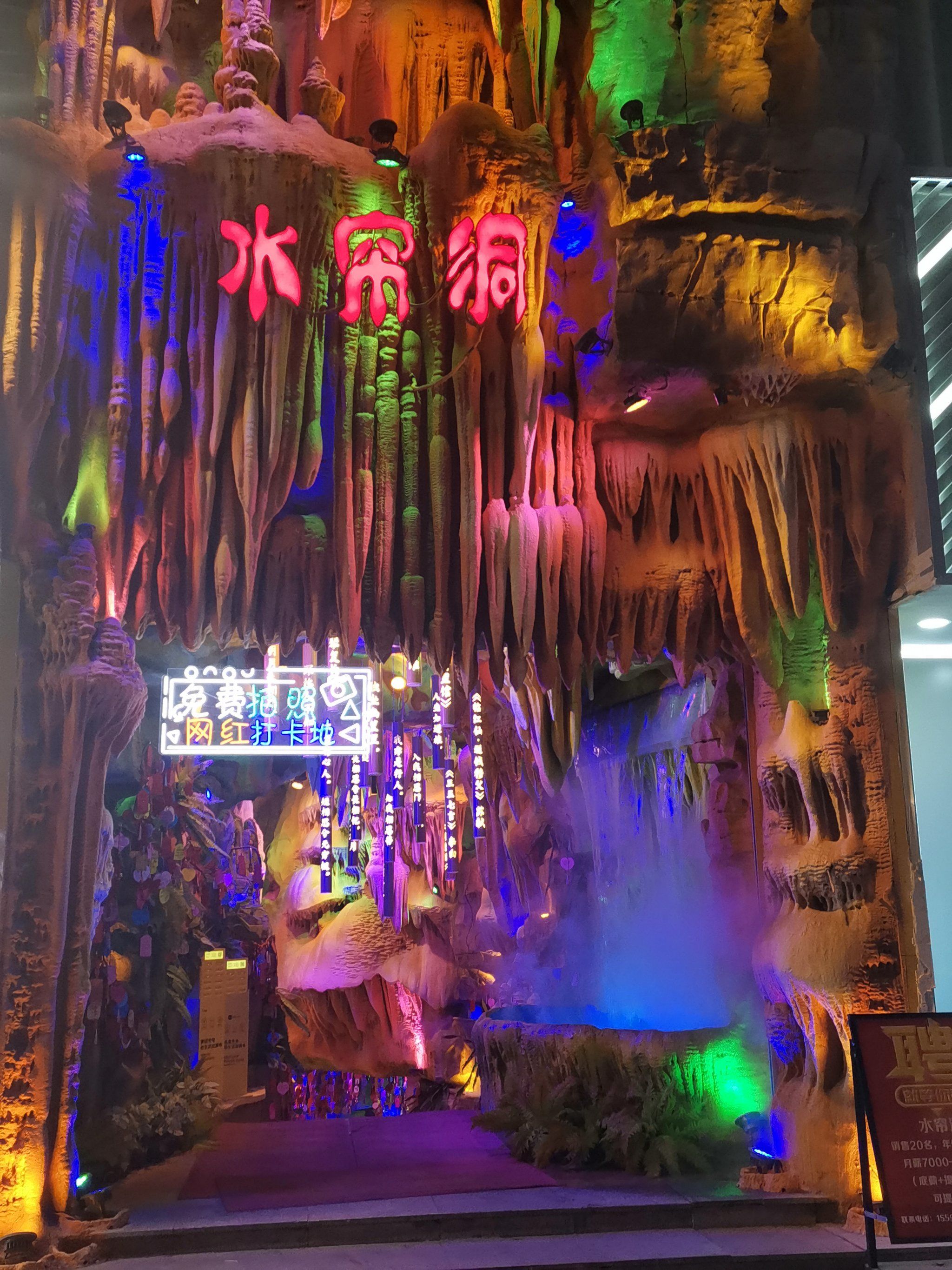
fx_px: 1320
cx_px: 476
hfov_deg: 39.7
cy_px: 635
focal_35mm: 36
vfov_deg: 51.4
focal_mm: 4.75
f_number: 2.4
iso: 125
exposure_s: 1/100
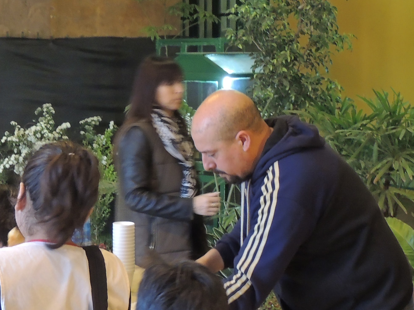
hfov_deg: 19.2
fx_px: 1208
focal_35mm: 101
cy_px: 207
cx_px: 76
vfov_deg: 14.6
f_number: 3.4
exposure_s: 1/30
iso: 400
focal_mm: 7.6
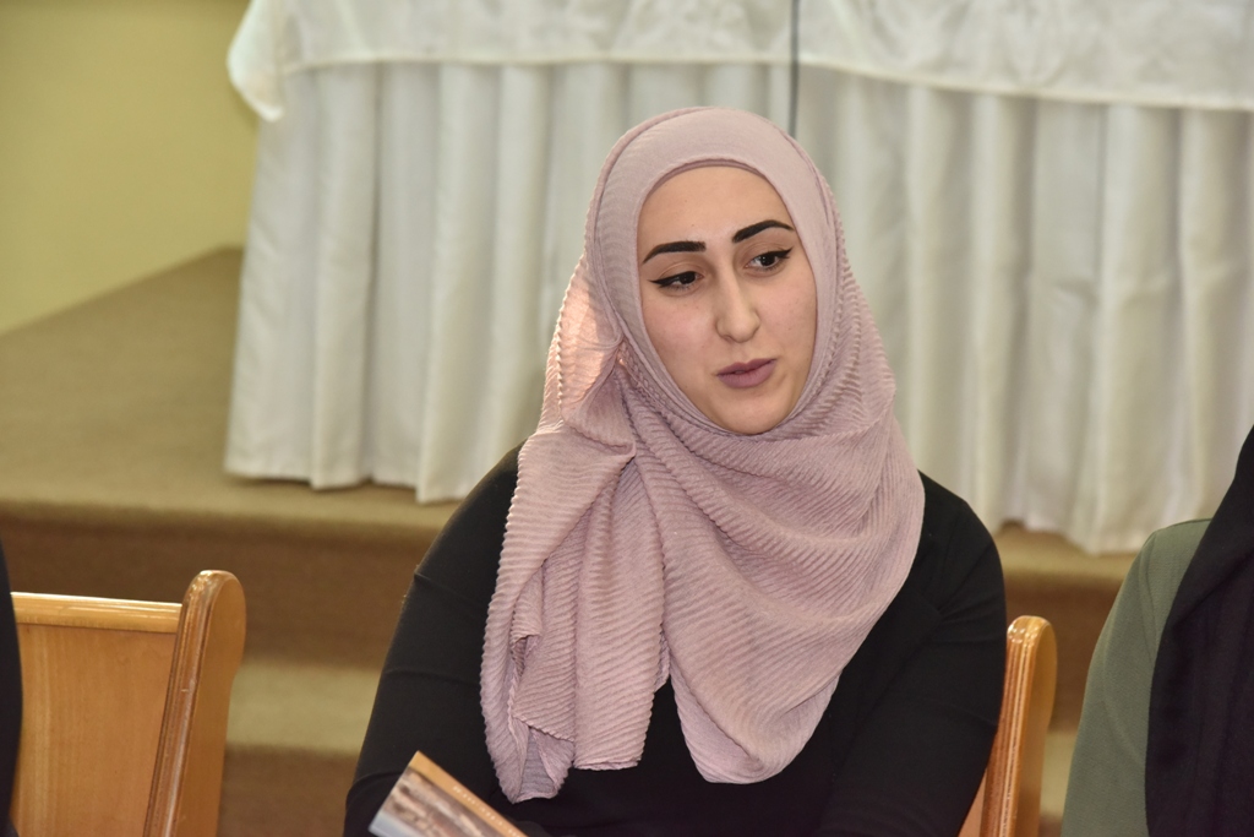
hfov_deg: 20.8
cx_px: 627
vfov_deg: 14.0
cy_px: 418
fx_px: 3414
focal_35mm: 98
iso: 2000
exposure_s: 1/250
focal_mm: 98
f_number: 6.3
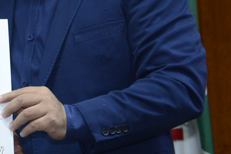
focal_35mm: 229
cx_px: -124
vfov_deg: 6.0
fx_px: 1470
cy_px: -5
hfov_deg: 8.8
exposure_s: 1/125
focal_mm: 70
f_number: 4.5
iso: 2000
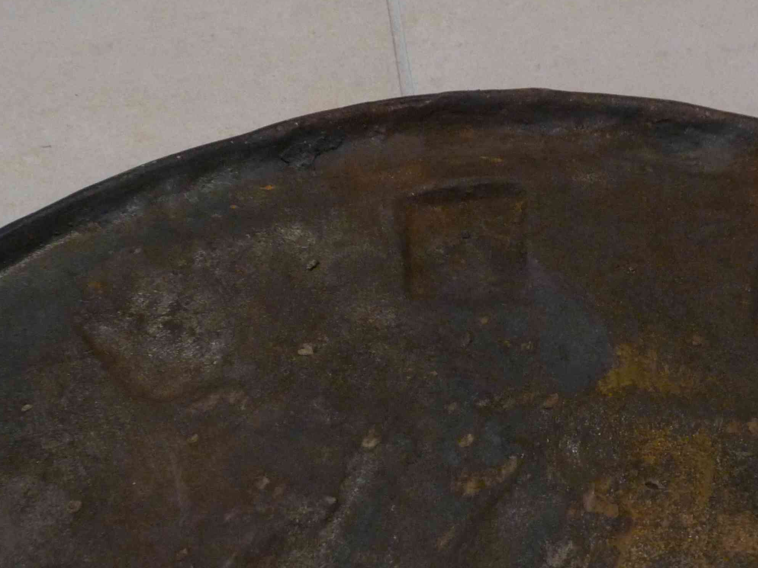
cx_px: 381
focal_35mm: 46
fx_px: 1007
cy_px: 450
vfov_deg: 30.8
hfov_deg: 41.2
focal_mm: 4.7
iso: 400
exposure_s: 1/8
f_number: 3.3
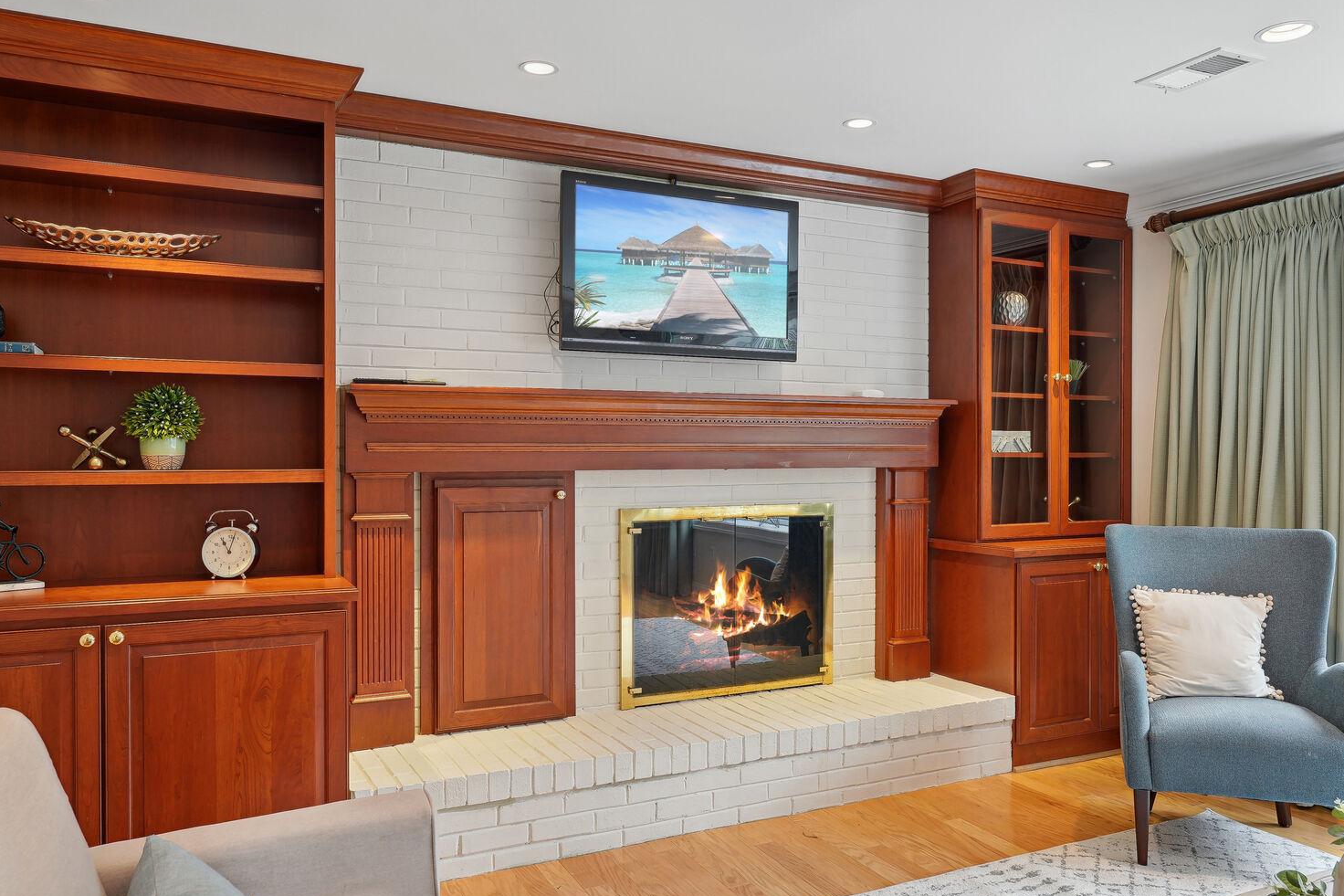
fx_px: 1008
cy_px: 469
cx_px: 700
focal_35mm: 27
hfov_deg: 67.4
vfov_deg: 47.9
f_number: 8
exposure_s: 1/4
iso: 200
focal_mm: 23
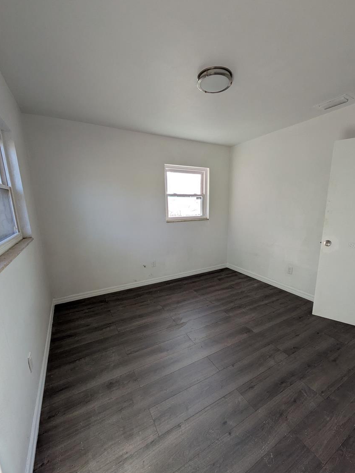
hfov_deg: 81.7
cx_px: 188
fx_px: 205
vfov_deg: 98.1
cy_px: 245
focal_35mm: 15
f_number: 2.2
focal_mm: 1.83
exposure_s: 1/203
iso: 49
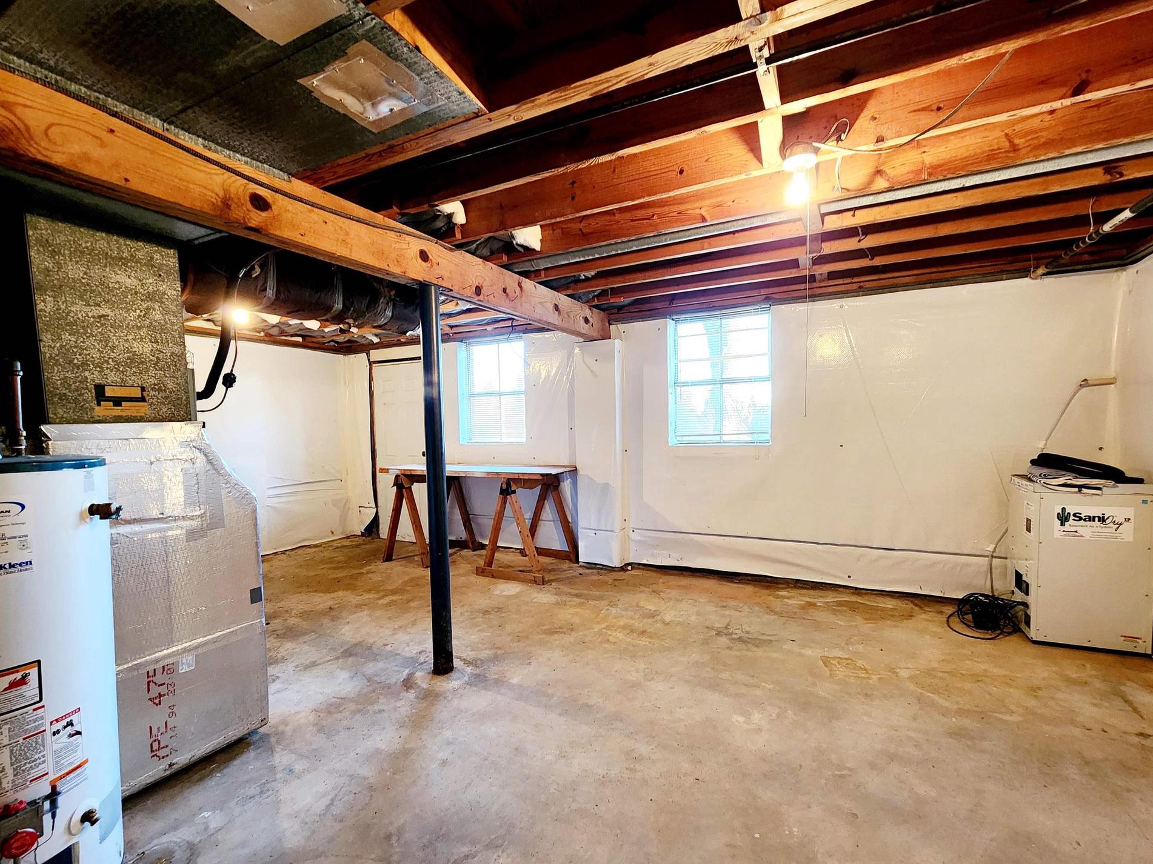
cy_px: 464
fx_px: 466
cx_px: 586
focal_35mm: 14
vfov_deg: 85.5
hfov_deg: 102.1
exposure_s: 1/30
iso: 320
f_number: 2.2
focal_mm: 2.2
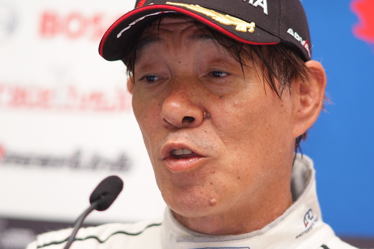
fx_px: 2805
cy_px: 124
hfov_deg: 7.6
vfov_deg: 5.1
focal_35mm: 270
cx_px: 187
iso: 400
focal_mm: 180
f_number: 2.8
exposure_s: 1/250
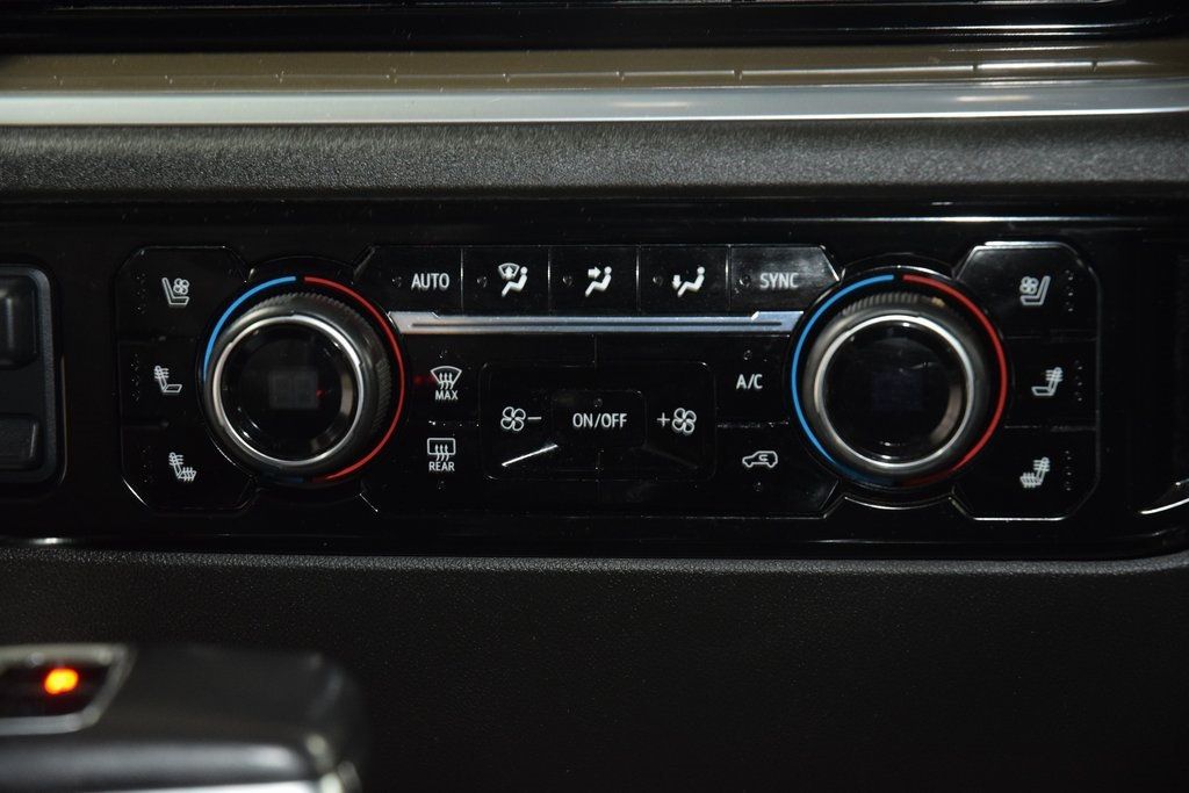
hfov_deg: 19.5
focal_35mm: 105
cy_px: 396
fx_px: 3468
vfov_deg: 13.0
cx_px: 594
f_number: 4.5
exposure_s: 1/15
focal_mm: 70
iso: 1600
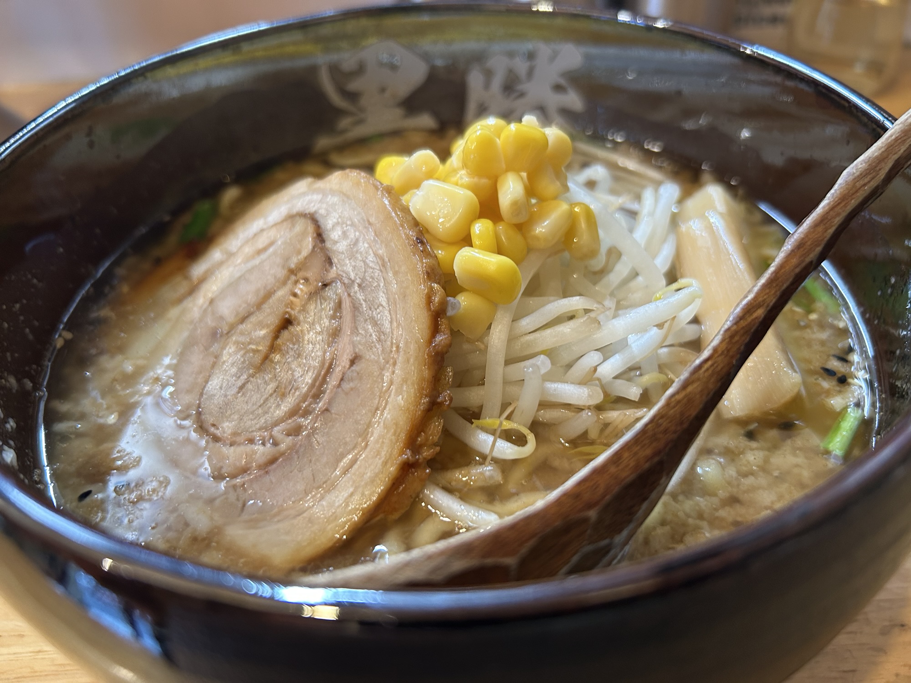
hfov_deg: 67.3
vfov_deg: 53.1
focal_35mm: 26
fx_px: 684
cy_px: 342
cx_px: 456
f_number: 1.5
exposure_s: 1/50
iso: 125
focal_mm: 5.7
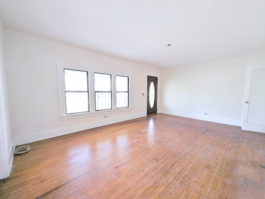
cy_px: 100
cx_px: 132
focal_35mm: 13
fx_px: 100
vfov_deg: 90.0
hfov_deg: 106.1
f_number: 2.2
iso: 51
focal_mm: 1.95
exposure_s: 1/74.2
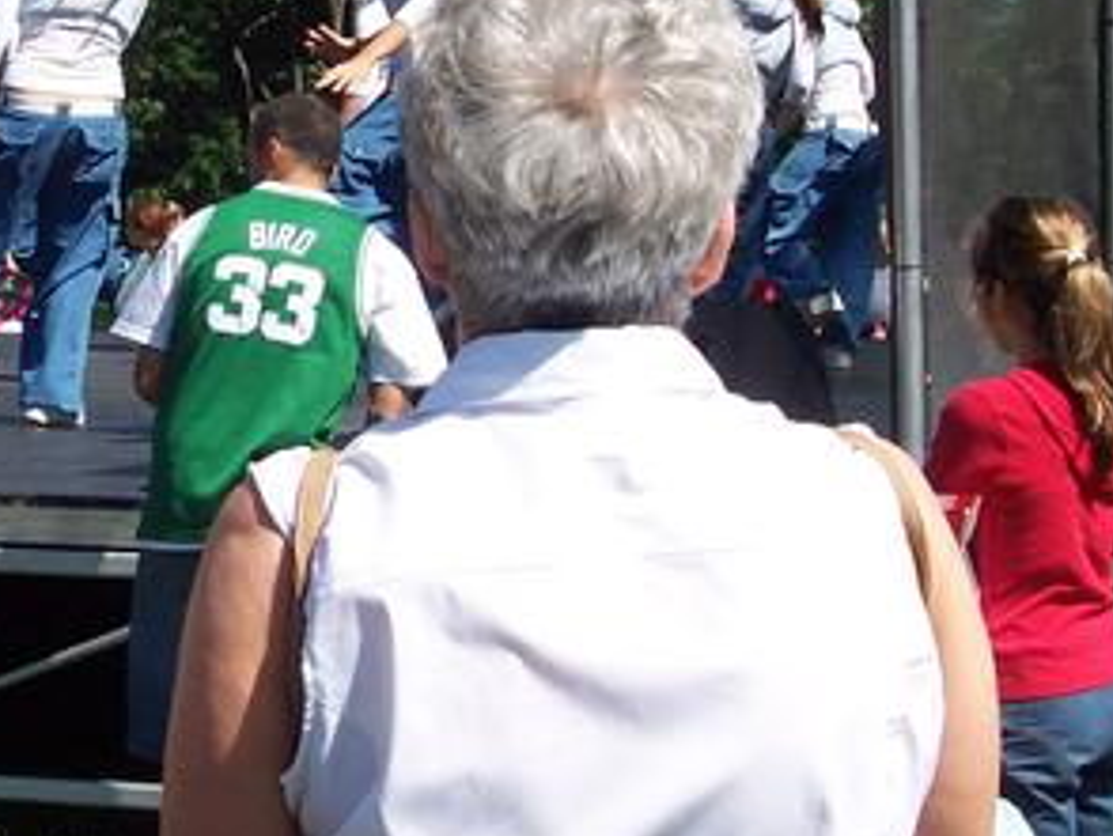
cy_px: 189
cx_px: 159
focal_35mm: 124
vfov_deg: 11.9
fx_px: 3990
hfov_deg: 15.7
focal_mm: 8.6
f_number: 6.7
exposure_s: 1/350
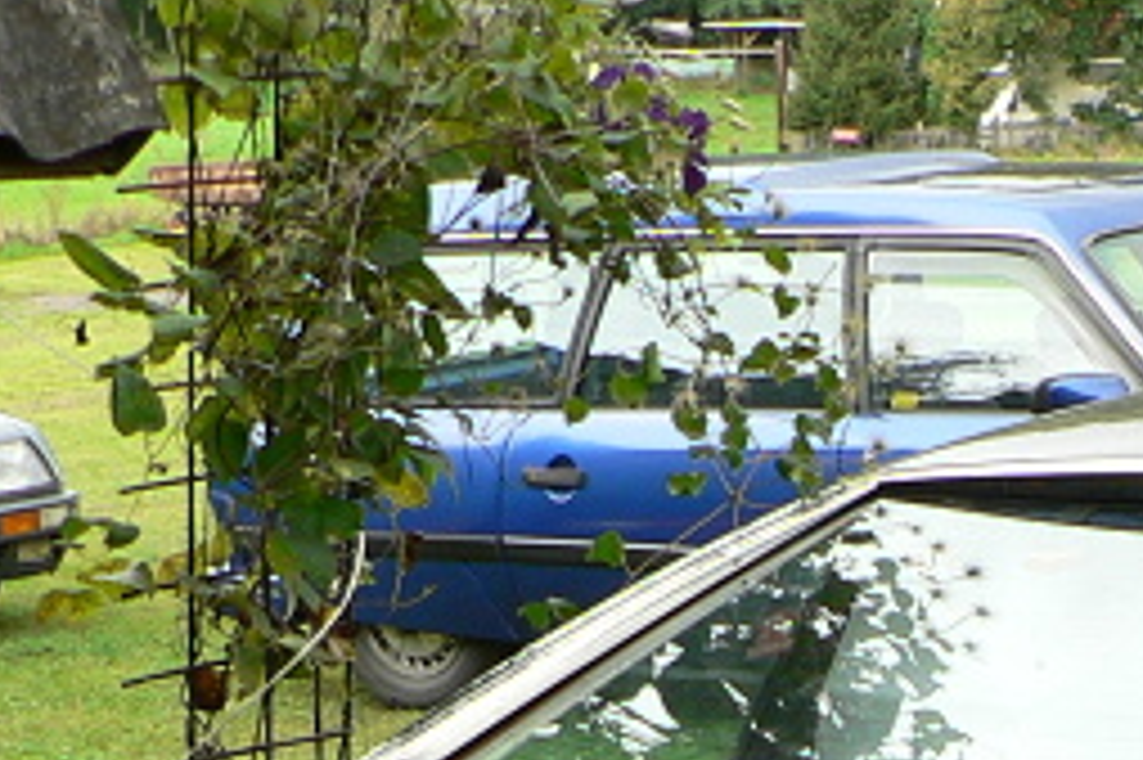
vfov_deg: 11.0
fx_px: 3744
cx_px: 1390
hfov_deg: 16.6
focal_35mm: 118
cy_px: 1246
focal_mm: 6
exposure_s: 1/50
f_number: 2.8
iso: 80
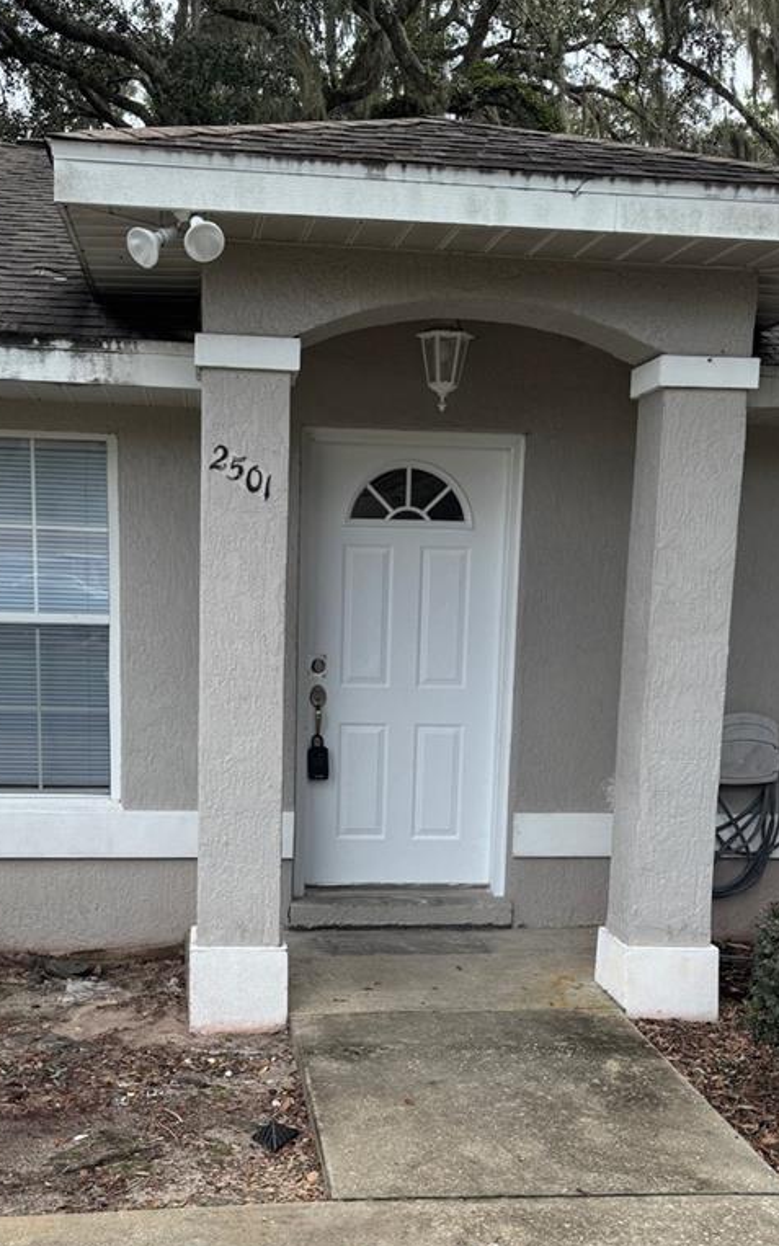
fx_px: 1358
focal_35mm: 40
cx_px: 345
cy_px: 812
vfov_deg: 48.6
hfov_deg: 32.0
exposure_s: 1/1597
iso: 80
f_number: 1.78
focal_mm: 6.76
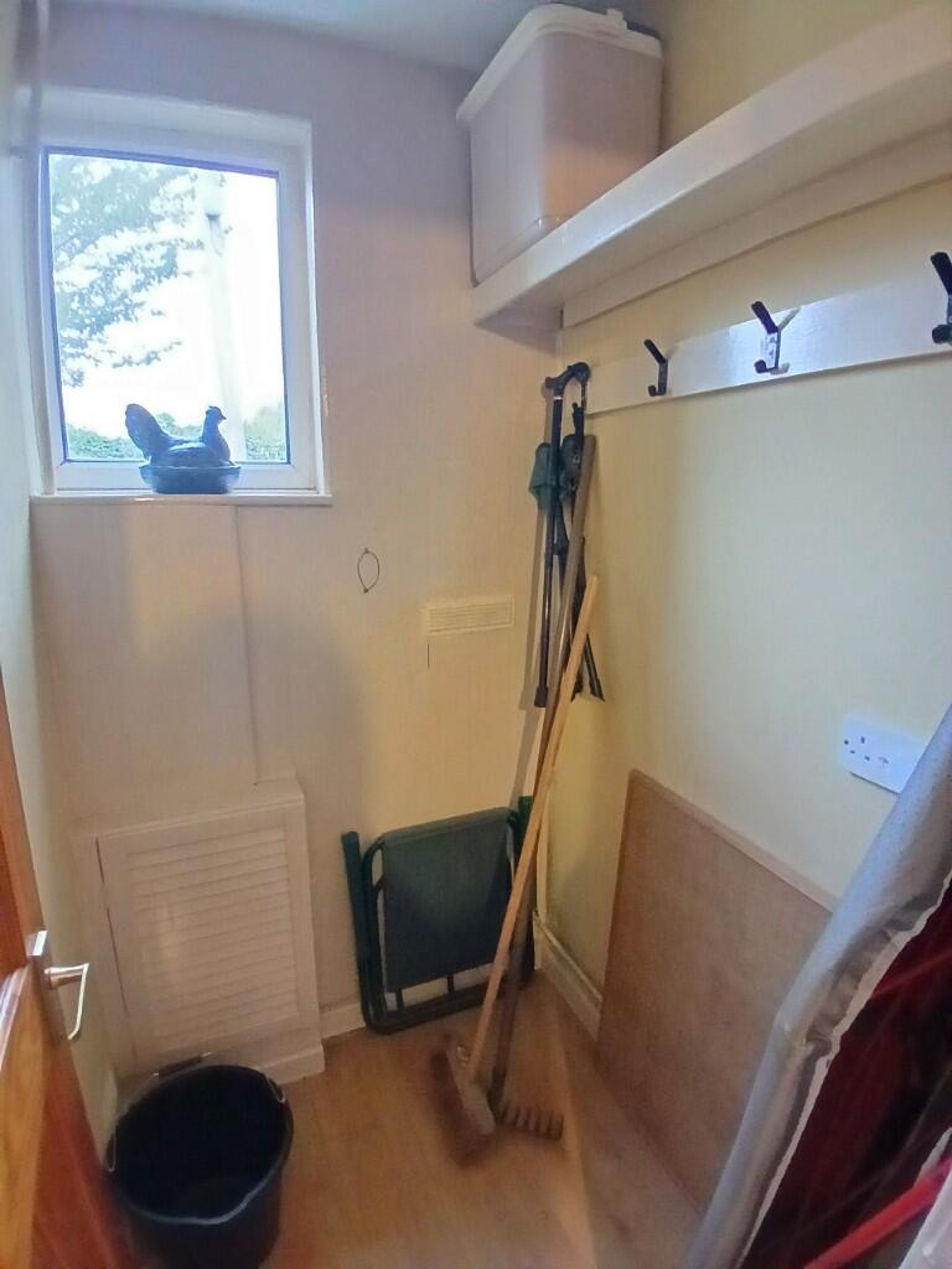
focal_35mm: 17
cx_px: 476
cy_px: 634
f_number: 2.2
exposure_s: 1/16.7
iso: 1000
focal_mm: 1.4
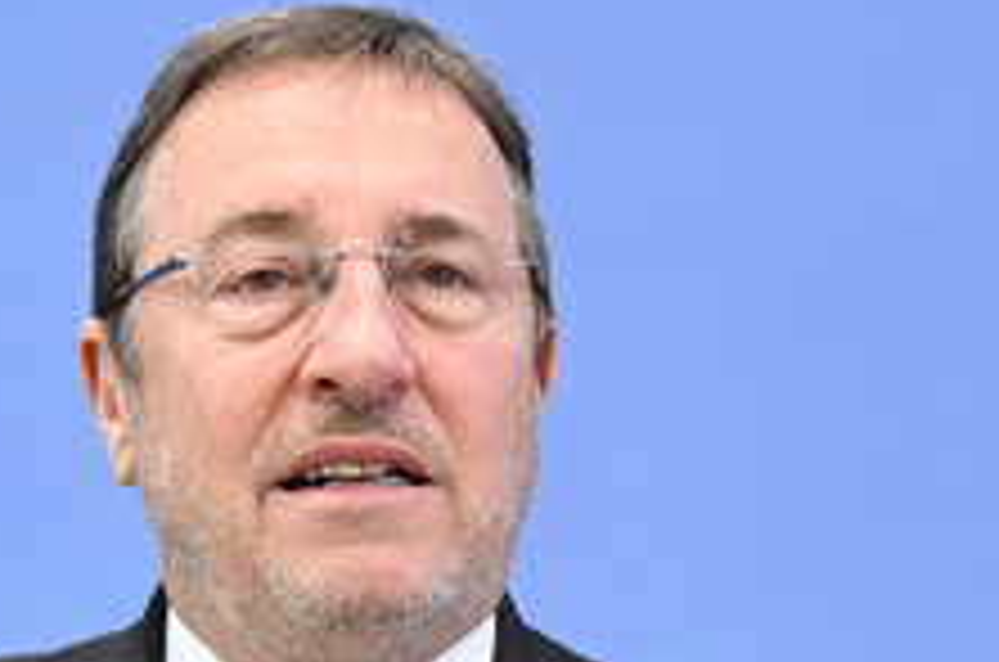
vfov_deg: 5.8
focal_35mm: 236
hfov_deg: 8.7
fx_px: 6535
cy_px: 621
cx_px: 223
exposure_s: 1/400
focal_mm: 116
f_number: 5
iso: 2500
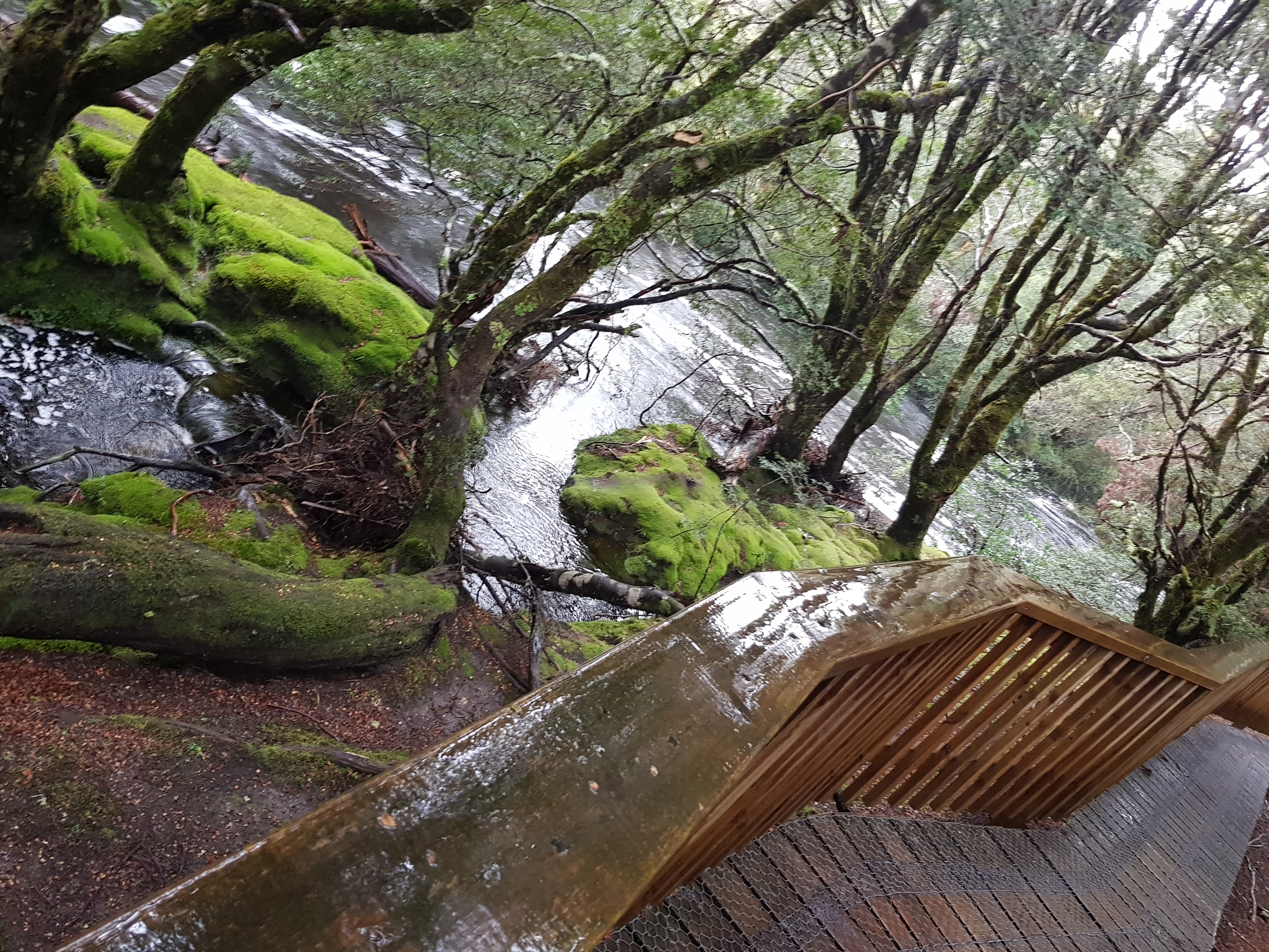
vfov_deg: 48.2
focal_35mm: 29
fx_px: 1063
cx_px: 623
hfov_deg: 61.7
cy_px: 461
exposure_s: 1/15
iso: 200
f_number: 1.7
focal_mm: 4.2
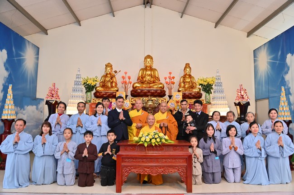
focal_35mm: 27
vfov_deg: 47.8
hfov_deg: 67.4
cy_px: 98
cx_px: 147
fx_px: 220
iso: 1600
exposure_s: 1/100
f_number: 5.6
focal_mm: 27
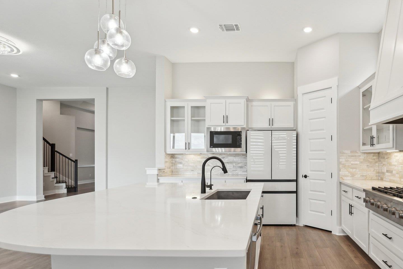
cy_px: 158
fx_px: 224
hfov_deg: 80.8
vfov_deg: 61.5
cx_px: 273
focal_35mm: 20
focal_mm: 14
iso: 800
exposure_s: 1/100
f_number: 8
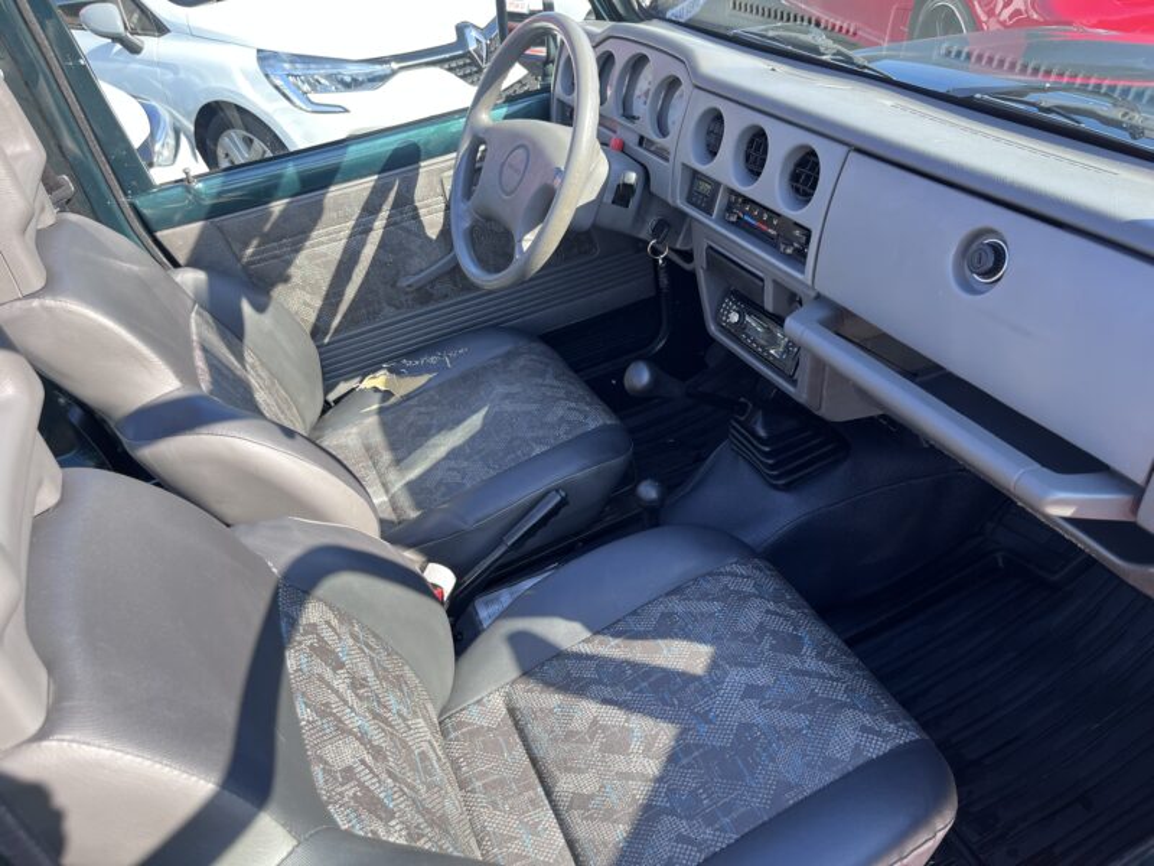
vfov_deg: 53.1
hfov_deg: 67.3
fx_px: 867
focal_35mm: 26
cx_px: 577
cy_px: 433
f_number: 1.6
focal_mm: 5.1
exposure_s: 1/340
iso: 50
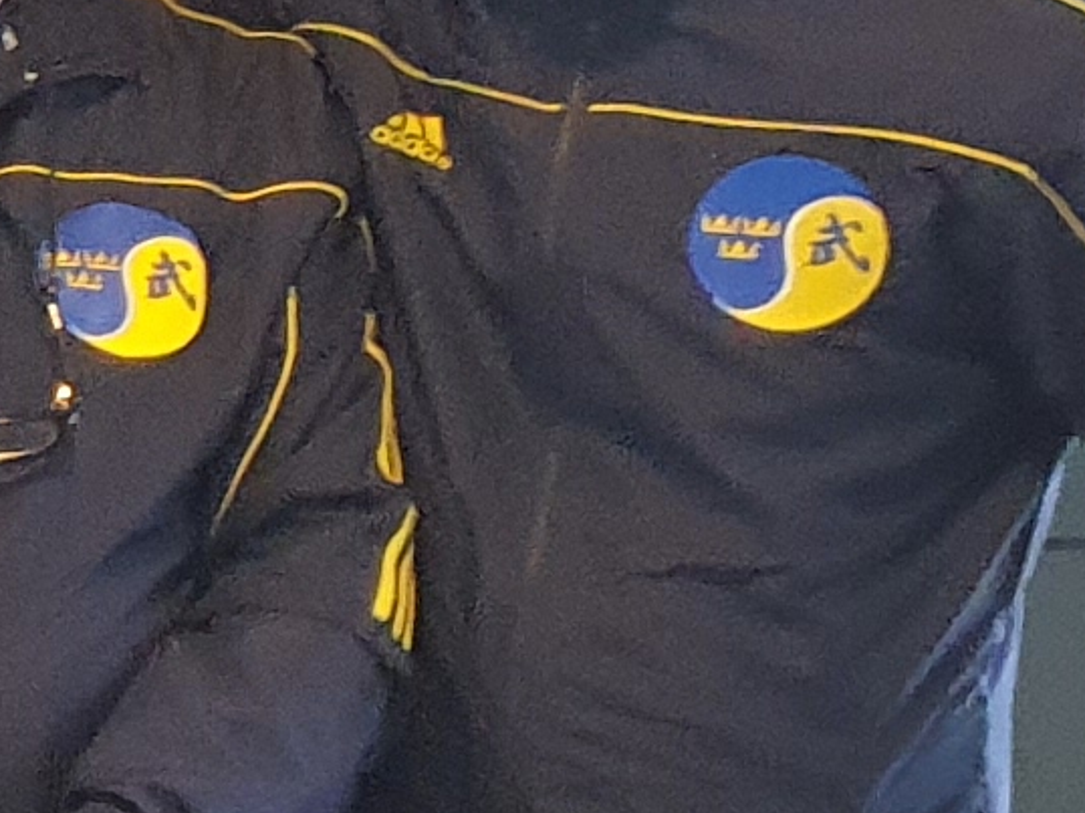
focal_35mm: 195
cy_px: 254
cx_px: -1950
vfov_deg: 7.6
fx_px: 6109
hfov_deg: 8.7
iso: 320
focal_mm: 4.3
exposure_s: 1/50
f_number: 1.5
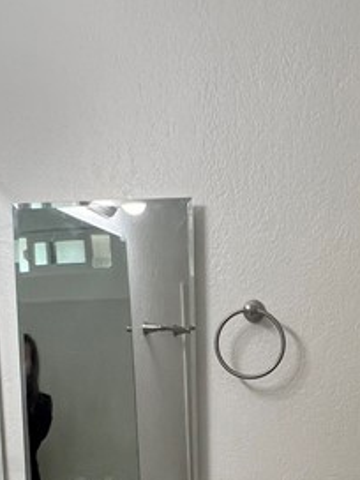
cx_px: 263
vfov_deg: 36.4
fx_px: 679
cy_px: 436
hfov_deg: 29.3
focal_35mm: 49
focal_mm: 1.57
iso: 125
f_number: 1.8
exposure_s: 1/120
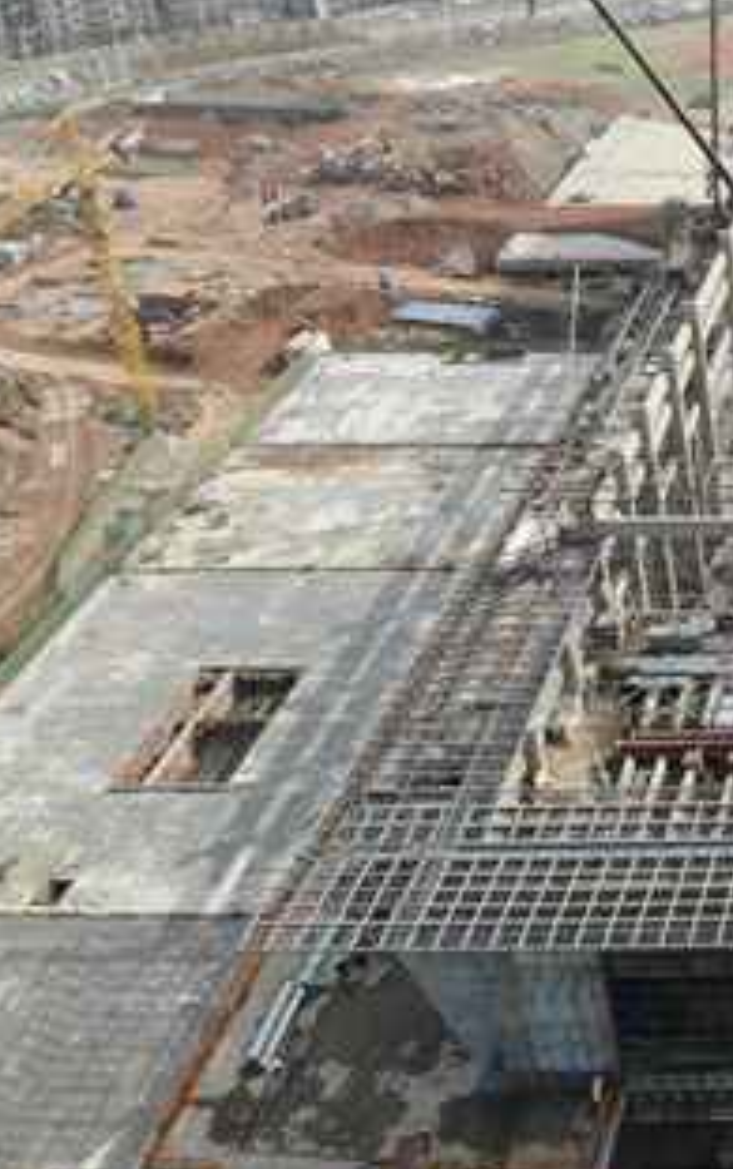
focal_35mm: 49
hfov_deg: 22.1
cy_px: 622
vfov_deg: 41.0
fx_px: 1563
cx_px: 1086
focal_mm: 4.5
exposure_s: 1/668
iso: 100
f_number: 2.8
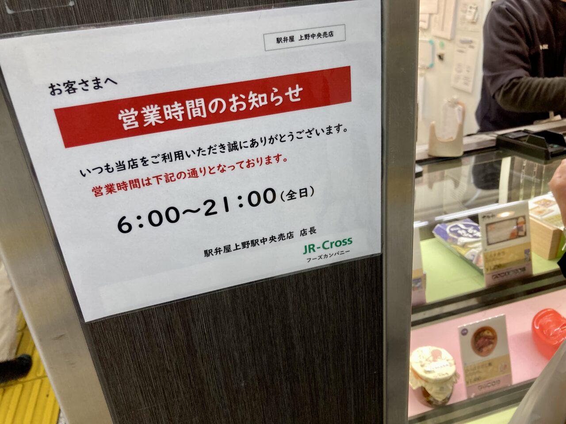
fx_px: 458
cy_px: 212
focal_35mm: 28
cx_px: 283
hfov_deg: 63.4
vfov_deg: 49.7
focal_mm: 3.99
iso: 64
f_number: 1.8
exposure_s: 1/50
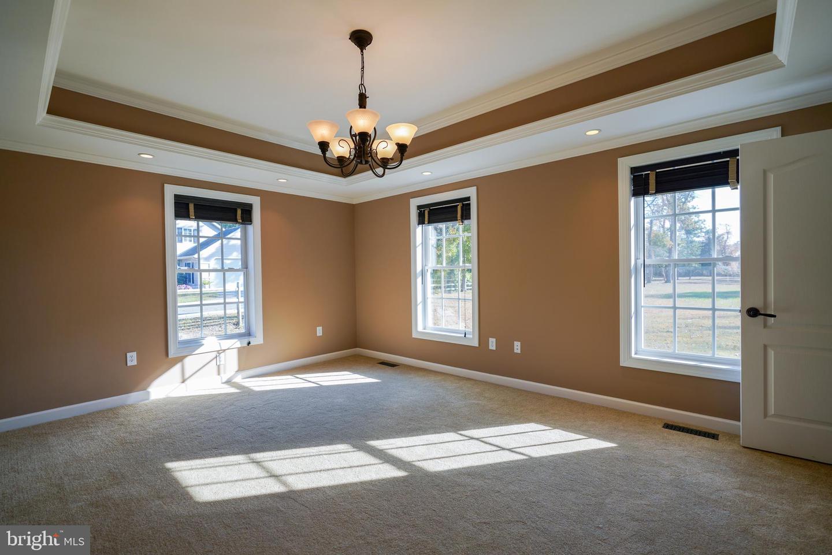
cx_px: 416
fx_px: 370
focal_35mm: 16
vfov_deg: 73.7
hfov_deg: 96.7
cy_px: 278
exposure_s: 1/160
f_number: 4
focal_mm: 16
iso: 125
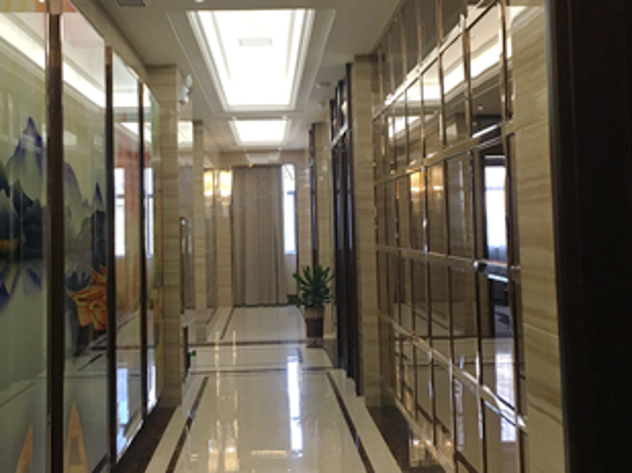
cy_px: 169
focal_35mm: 47
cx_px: 299
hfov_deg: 40.5
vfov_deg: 30.7
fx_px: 857
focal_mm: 4.15
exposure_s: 1/33
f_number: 2.2
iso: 40
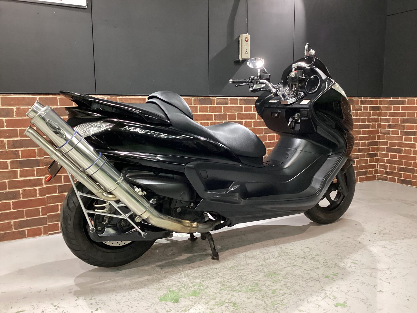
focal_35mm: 31
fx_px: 373
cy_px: 156
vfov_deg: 45.4
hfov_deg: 58.4
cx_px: 208
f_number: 2.4
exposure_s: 1/40
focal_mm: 3.3
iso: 400
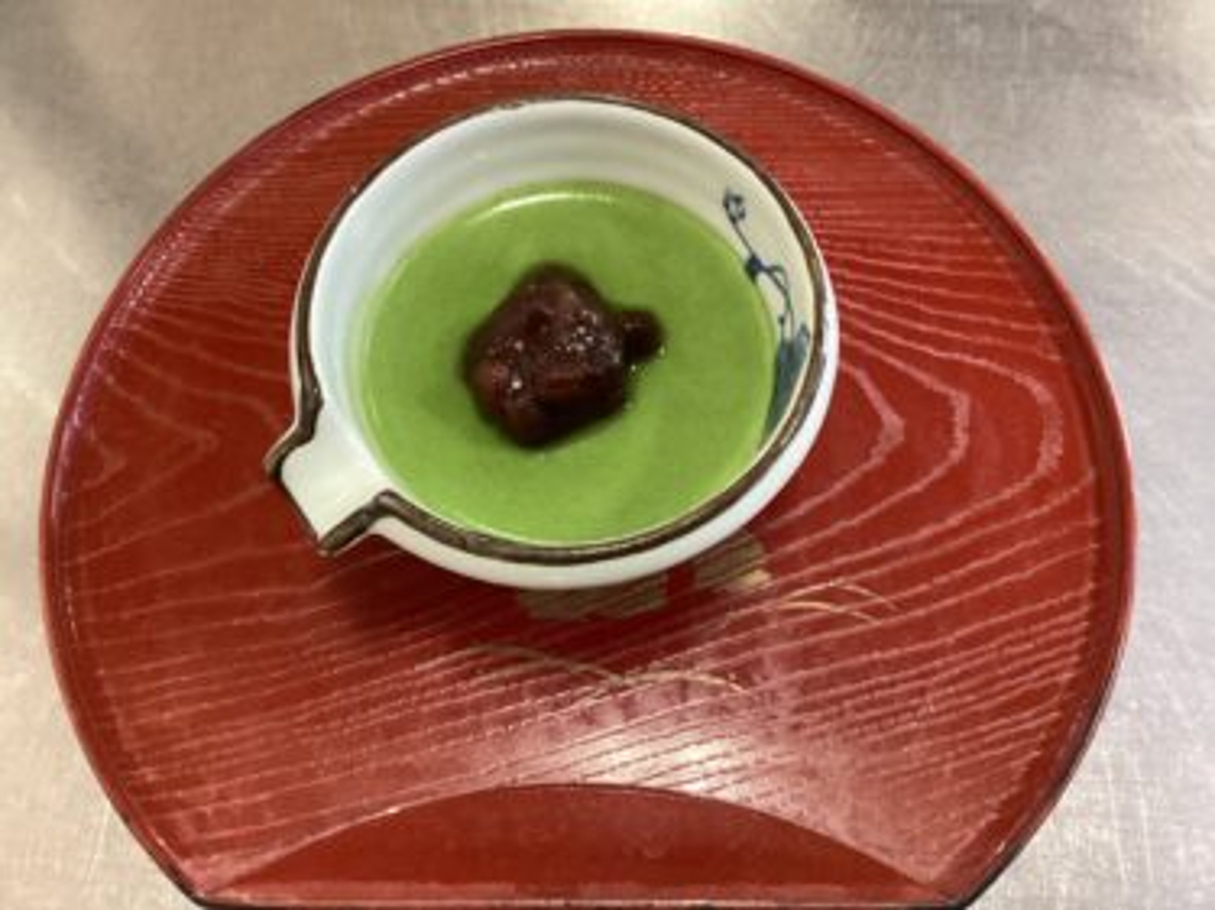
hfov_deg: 58.4
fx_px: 1088
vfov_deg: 45.4
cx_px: 608
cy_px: 455
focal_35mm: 31
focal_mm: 3.3
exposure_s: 1/40
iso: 320
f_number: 2.4
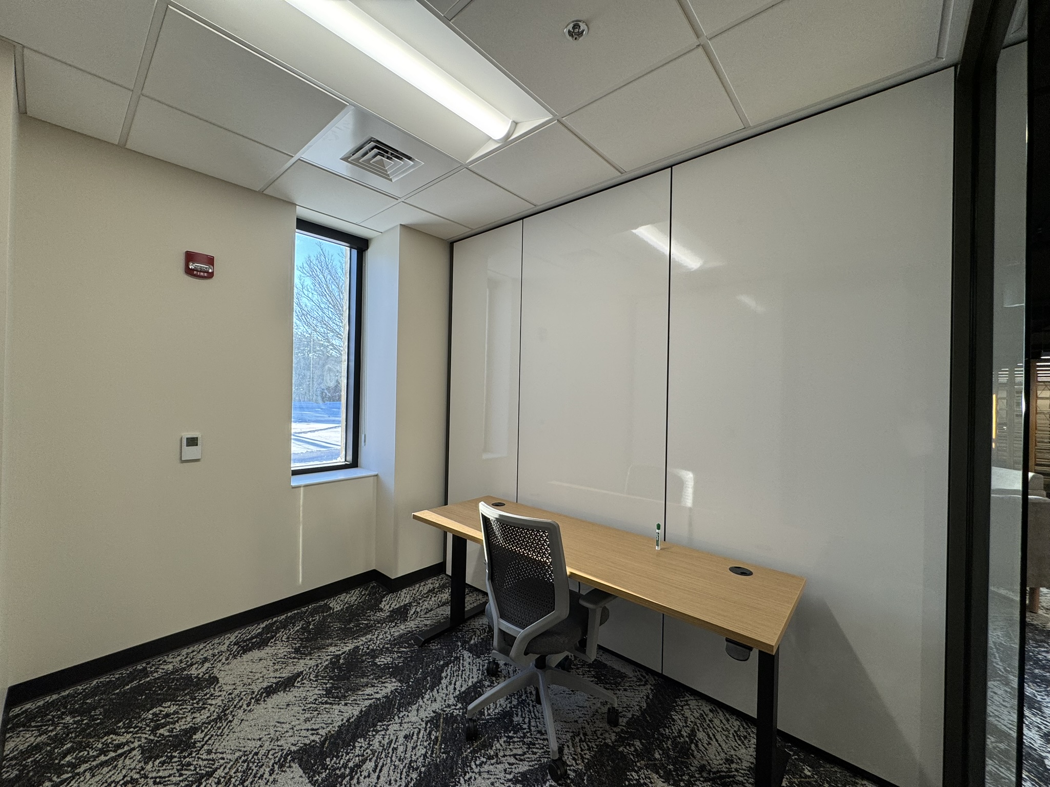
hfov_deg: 102.1
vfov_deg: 85.7
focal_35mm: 14
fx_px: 425
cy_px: 394
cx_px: 525
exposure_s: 1/120
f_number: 2.2
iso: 80
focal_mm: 2.22
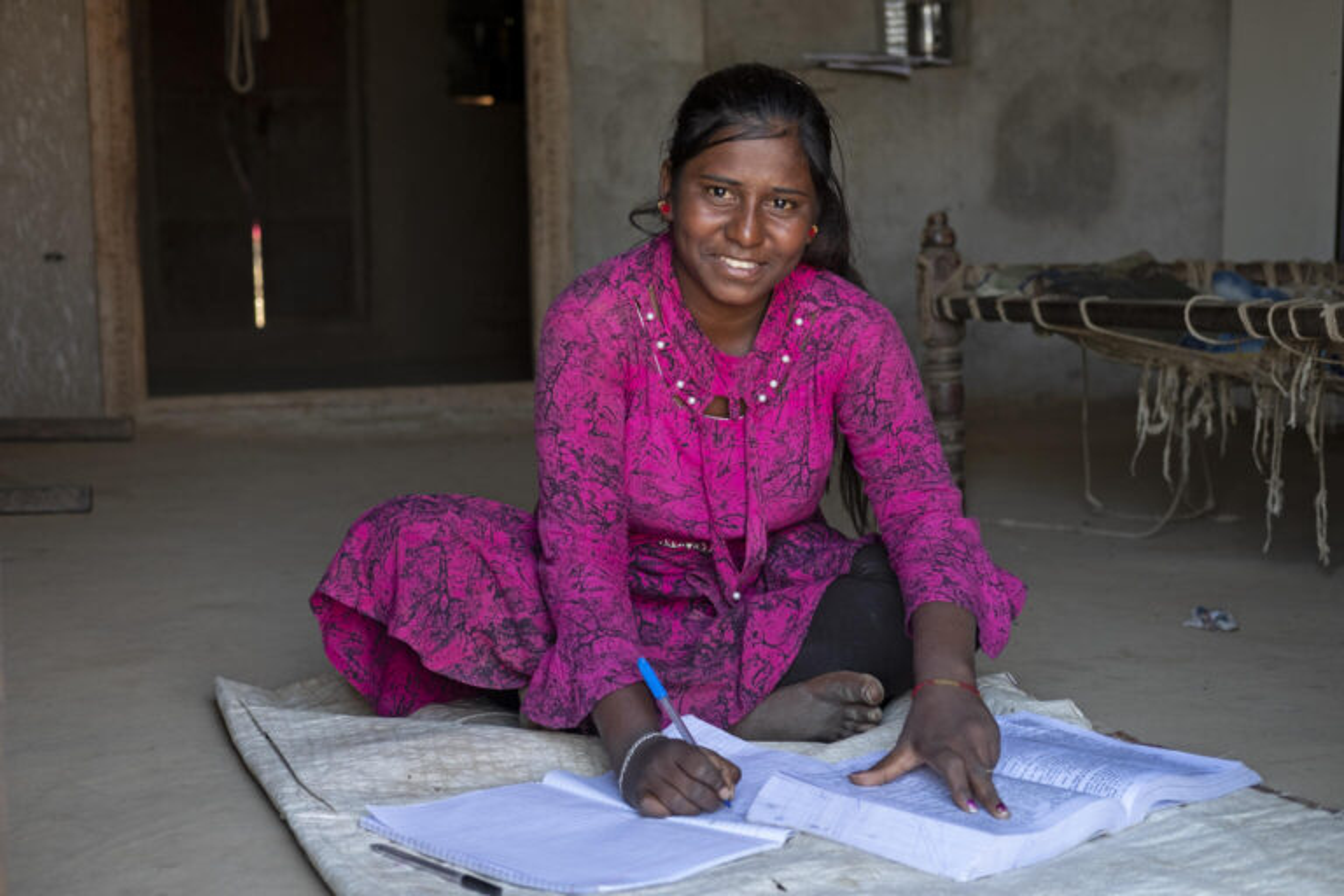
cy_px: 448
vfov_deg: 25.5
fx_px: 1979
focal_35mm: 53
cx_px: 672
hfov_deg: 37.5
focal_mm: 35
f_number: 3.2
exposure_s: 1/125
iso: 400
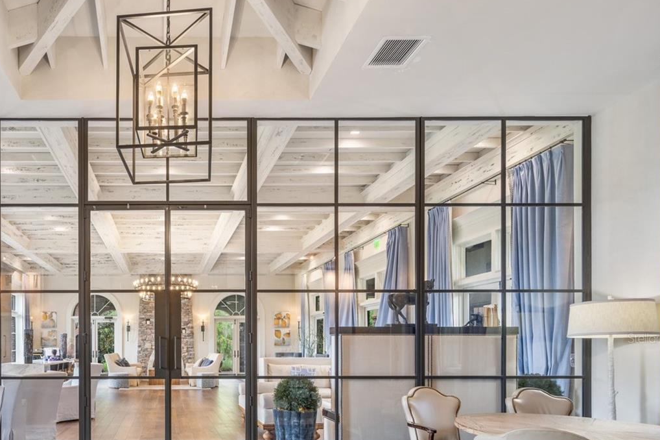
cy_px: 338
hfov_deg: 73.2
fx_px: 403
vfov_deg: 54.1
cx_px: 167
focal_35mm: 22
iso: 100
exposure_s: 3
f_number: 7.1
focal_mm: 14
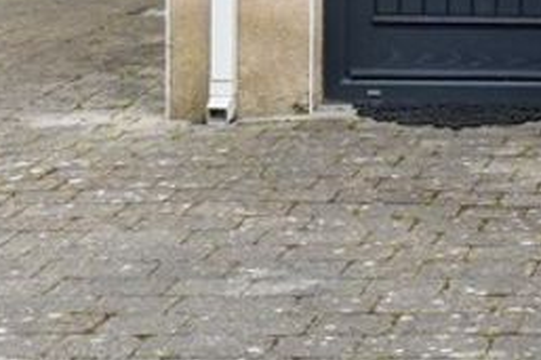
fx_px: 1261
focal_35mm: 84
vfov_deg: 12.7
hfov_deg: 22.4
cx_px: 646
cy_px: -499
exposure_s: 1/200
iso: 100
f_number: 8
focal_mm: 10
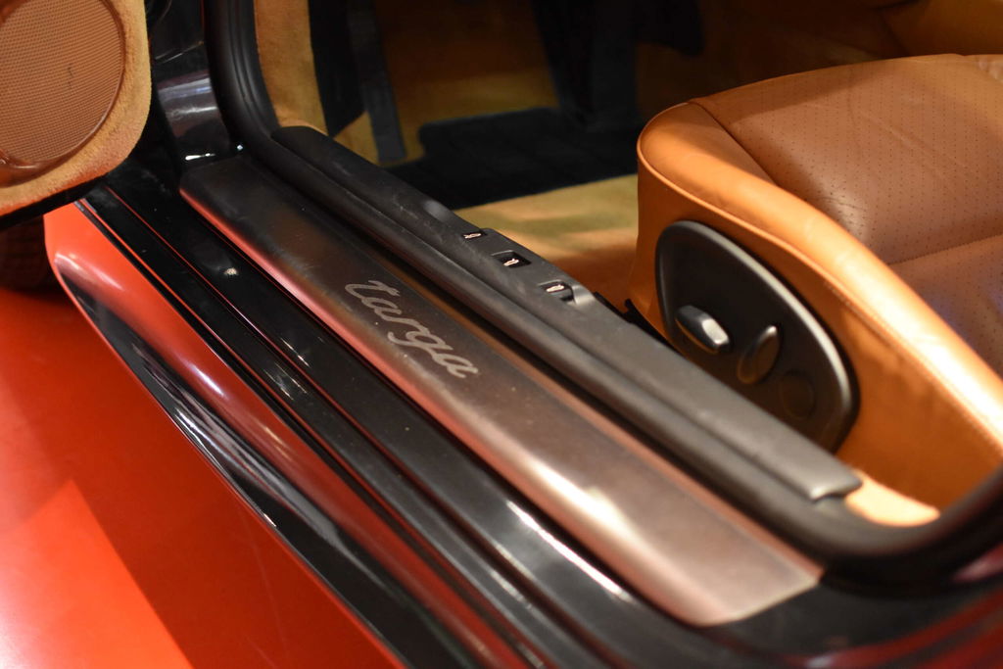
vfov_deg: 25.8
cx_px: 502
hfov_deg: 37.8
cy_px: 334
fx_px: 1463
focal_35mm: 52
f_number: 1.8
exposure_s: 1/60
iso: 2200
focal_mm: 35
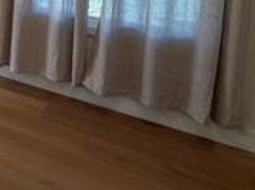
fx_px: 397
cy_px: -66
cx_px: -151
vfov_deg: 23.4
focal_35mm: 54
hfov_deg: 24.8
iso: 125
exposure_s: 1/120
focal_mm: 2.22
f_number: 2.2
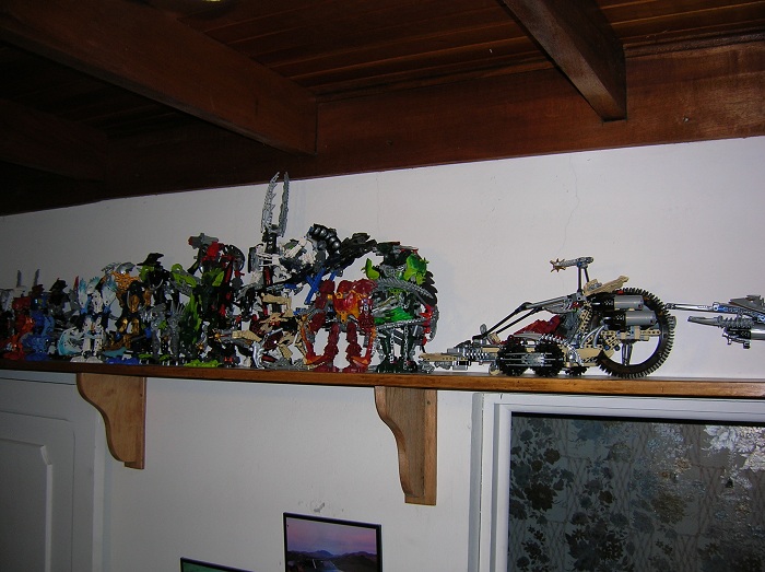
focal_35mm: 34
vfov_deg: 41.7
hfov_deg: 54.0
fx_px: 750
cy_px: 286
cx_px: 382
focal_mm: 5.7
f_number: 2.9
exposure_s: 1/60.1
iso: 50
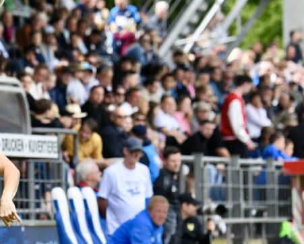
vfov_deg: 2.9
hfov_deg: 3.6
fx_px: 4797
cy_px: 190
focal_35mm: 533
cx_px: -22
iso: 1250
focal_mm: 250
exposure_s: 1/1600
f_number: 7.1
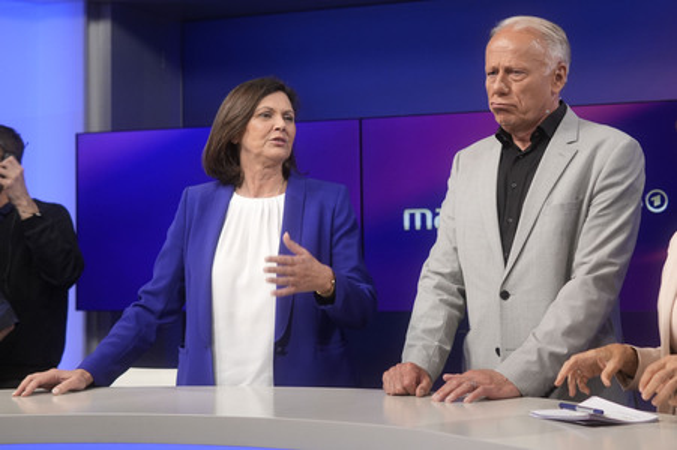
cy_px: 225
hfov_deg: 43.6
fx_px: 846
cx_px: 338
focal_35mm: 45
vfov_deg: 29.8
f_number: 2.2
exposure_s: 1/250
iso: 640
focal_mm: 30
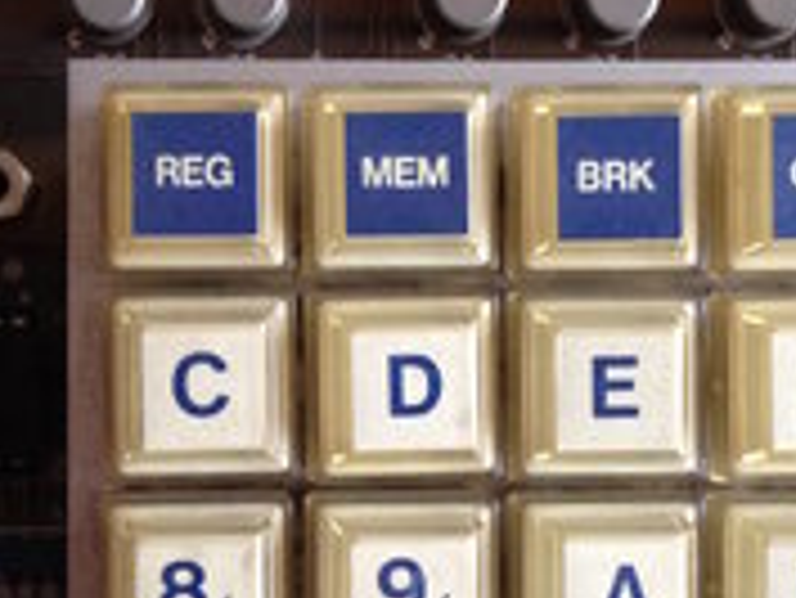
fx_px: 1933
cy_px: 378
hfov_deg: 23.1
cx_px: 207
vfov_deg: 17.6
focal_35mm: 84
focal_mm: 4.12
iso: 125
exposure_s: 1/20
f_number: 2.4
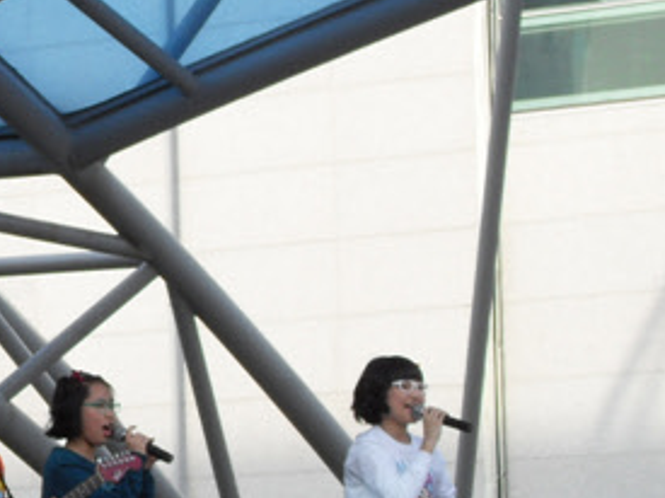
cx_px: -89
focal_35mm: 297
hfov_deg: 6.6
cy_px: 474
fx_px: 5703
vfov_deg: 5.0
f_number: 5.7
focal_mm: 21.6
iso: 100
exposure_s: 1/180
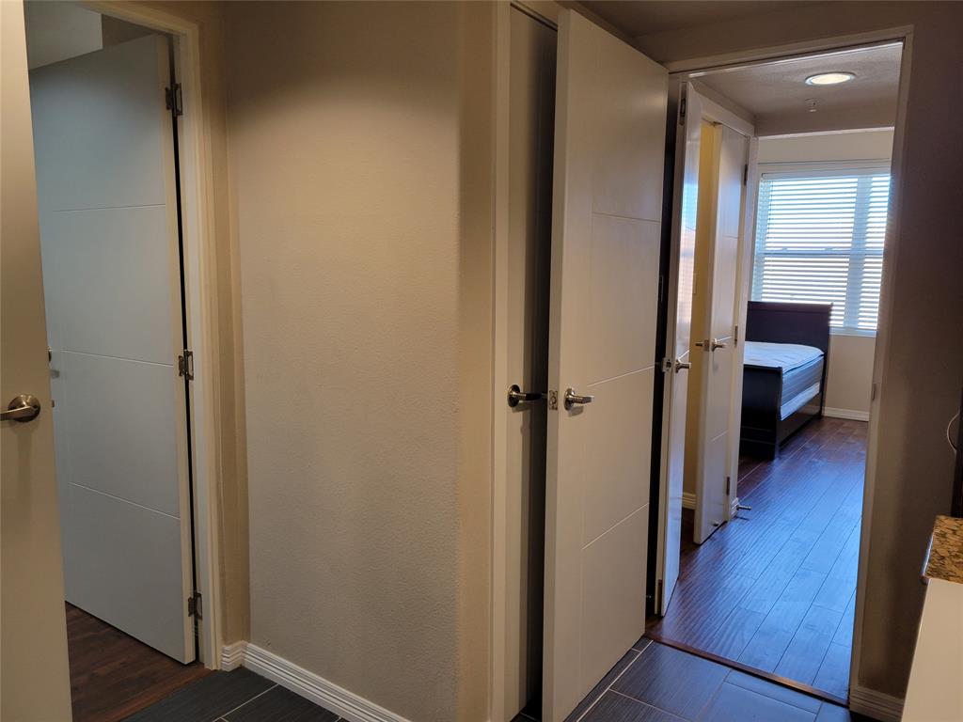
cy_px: 361
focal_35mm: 26
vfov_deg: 53.1
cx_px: 482
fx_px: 723
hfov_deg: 67.3
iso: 250
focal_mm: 5.4
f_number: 1.8
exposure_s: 1/120
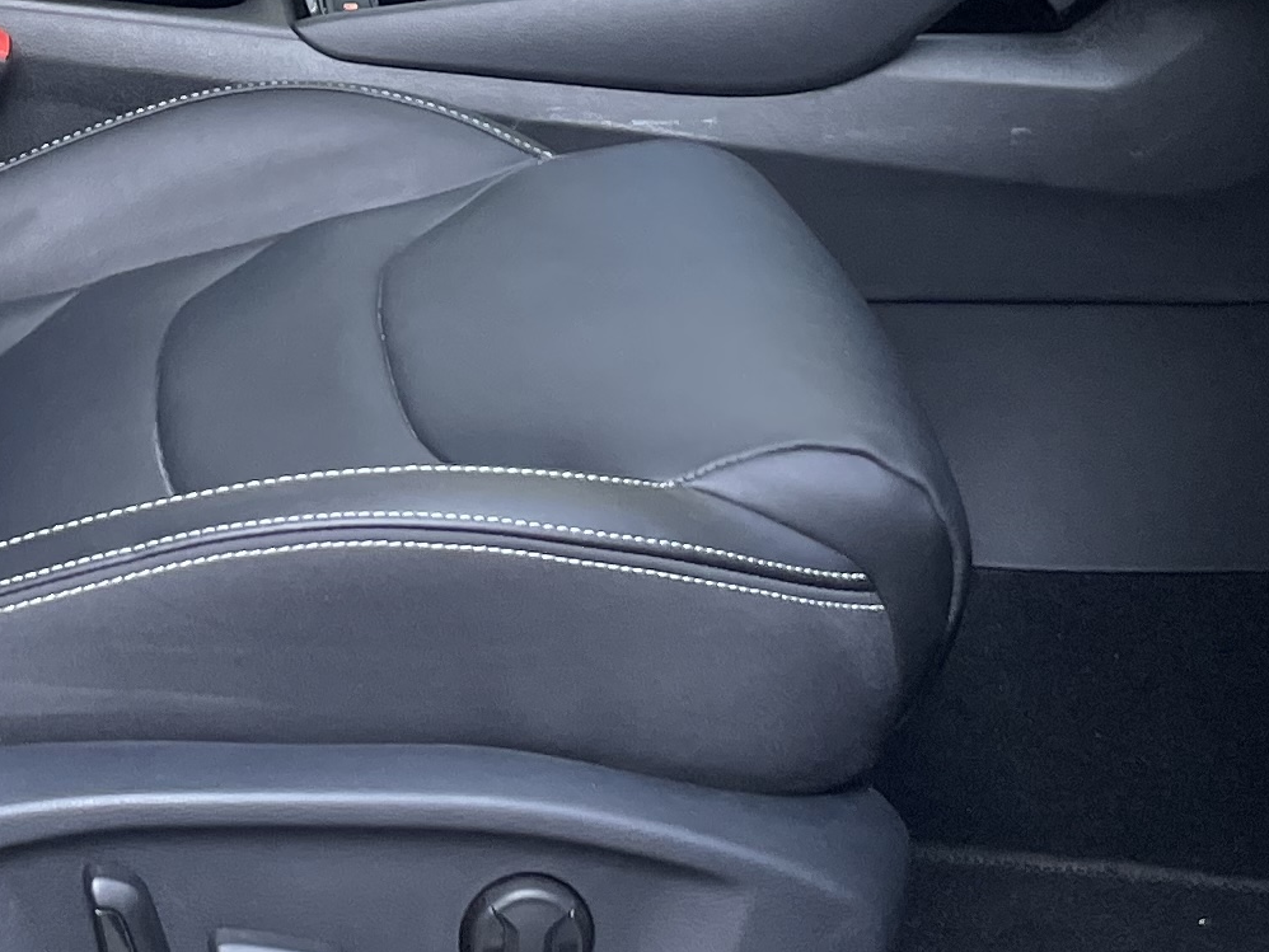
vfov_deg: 13.6
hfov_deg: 18.4
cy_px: -292
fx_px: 3850
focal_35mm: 105
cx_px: 114
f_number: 1.6
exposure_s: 1/121
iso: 40
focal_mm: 4.2
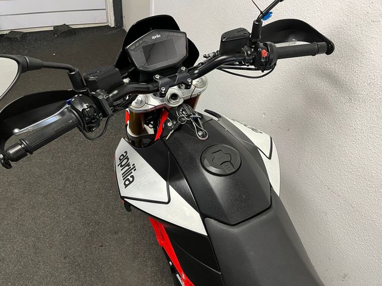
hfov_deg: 67.3
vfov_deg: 53.1
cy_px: 143
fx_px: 287
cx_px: 191
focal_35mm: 26
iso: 100
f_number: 1.6
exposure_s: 1/50
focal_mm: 5.1
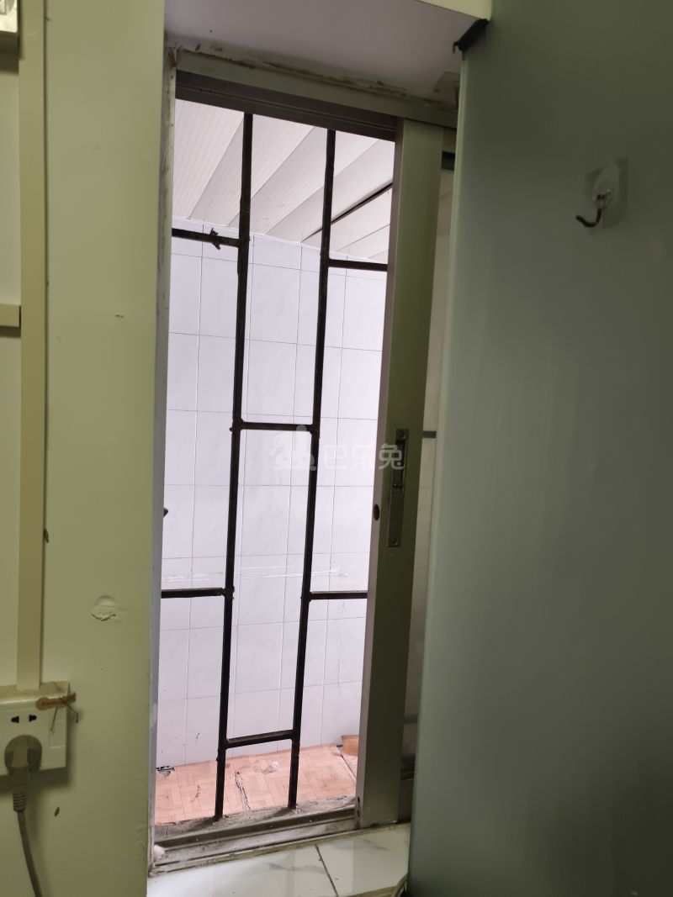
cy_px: 448
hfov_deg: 58.9
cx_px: 336
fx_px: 596
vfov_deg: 73.9
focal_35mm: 23
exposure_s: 1/100
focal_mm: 5.6
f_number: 1.57
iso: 338
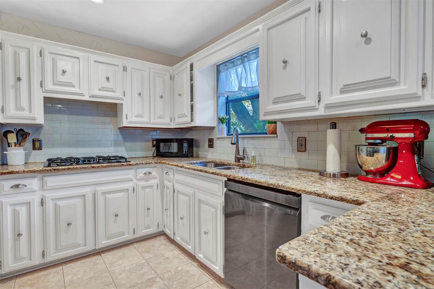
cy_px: 144
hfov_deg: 90.0
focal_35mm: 18
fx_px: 217
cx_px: 217
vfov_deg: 67.3
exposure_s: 1/15
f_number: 8
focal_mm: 18
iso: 400
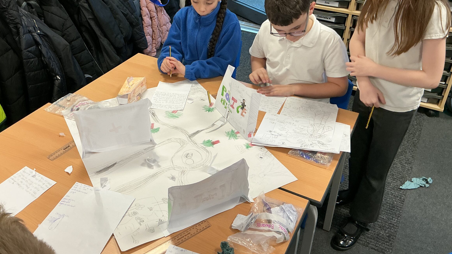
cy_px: 91
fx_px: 419
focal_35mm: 35
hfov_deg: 56.6
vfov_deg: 33.5
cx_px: 209
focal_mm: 3
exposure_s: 1/60
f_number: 1.8
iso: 80
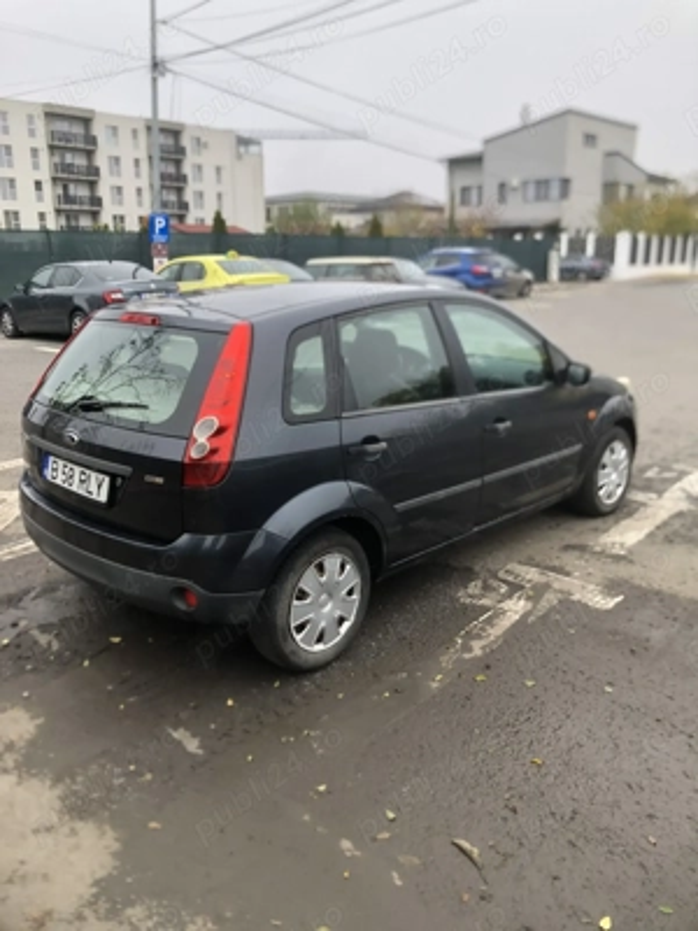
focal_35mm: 28
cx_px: 349
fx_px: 753
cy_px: 466
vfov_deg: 63.4
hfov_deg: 49.7
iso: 20
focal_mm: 3.99
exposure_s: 1/235
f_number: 1.8
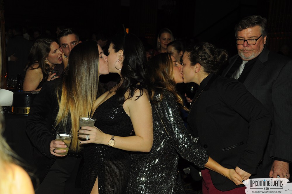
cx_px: 146
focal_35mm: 48
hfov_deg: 41.2
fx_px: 389
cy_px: 97
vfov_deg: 28.0
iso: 400
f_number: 4.5
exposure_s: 1/60
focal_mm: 32
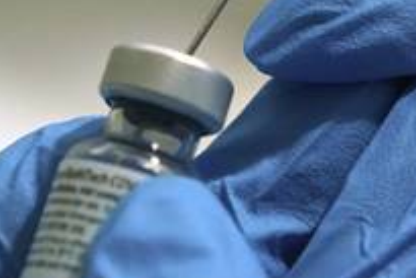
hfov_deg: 5.0
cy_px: -146
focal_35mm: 410
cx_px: 292
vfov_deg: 3.3
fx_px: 4741
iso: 2500
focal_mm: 70
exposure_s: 1/125
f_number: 4
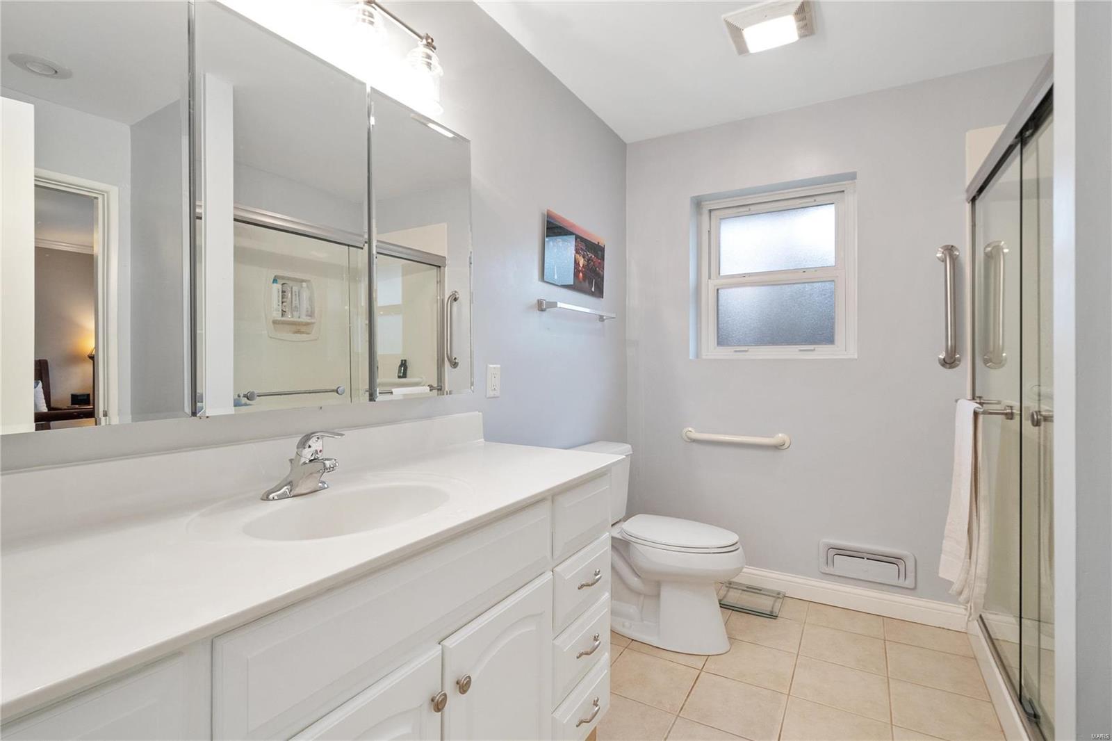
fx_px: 494
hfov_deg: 96.7
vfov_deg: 73.7
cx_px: 556
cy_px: 370
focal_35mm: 16
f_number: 8
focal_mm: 8
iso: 400
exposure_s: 1/8
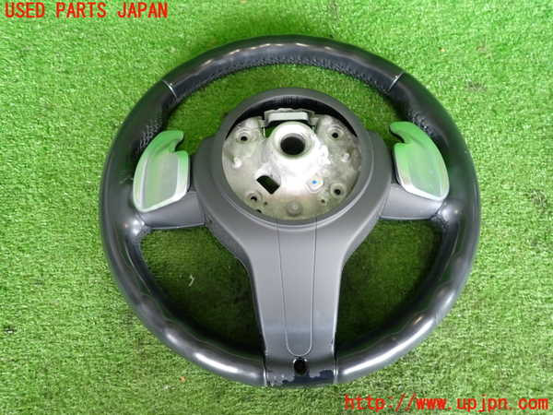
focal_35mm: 25
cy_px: 208
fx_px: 399
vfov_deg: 54.9
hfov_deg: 69.4
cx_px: 276
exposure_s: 1/30
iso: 200
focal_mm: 4.5
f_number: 2
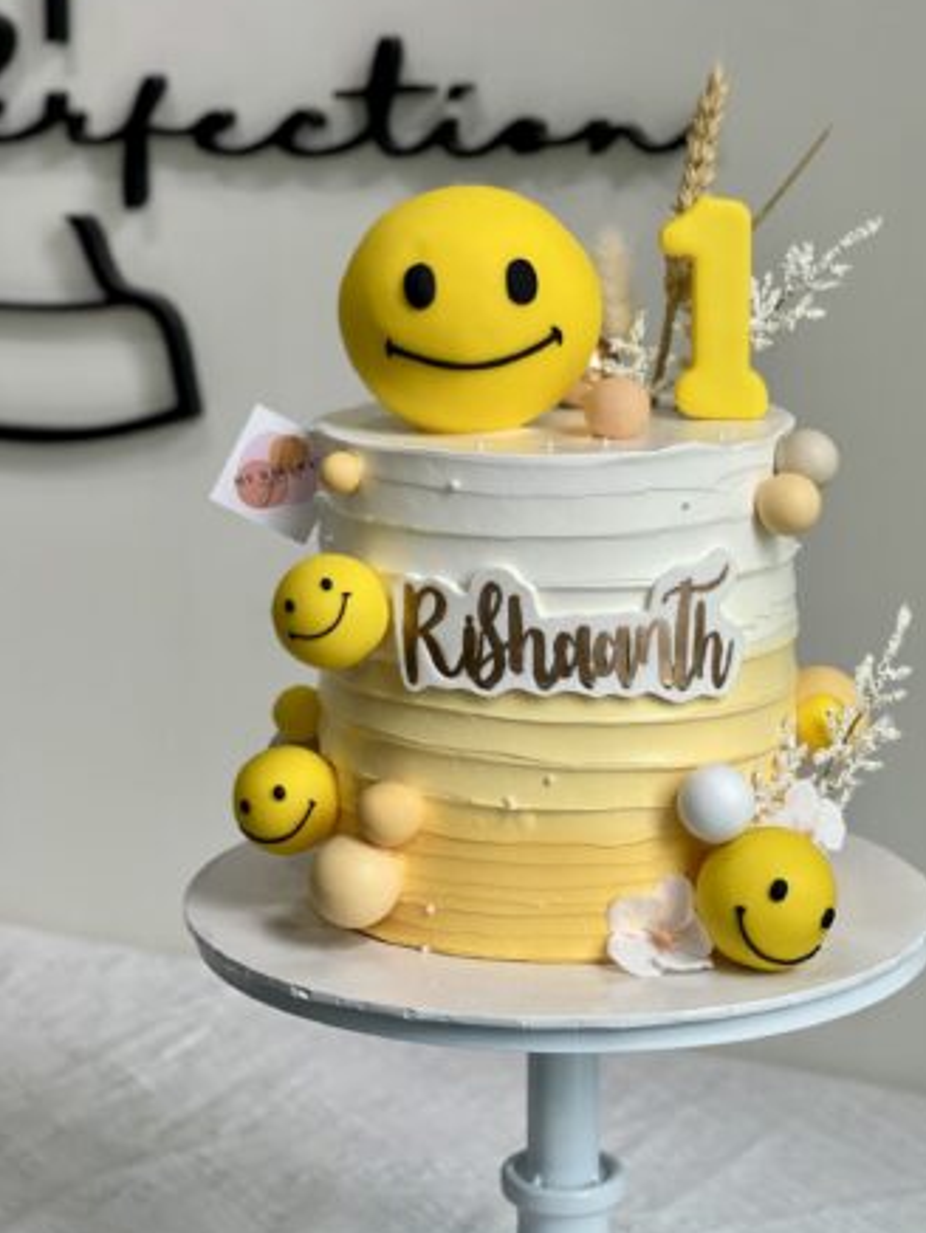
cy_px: 532
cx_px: 562
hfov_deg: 18.9
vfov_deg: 25.0
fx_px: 2781
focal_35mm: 78
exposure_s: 1/100
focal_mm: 7.5
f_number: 2.2
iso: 20
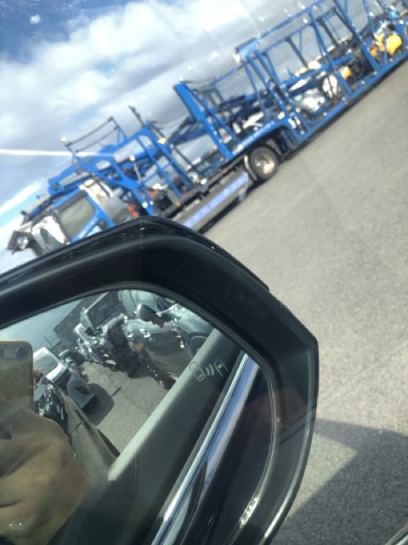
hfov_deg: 49.7
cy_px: 272
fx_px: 440
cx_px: 204
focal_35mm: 28
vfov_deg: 63.4
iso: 20
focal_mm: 3.99
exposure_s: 1/578
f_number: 1.8
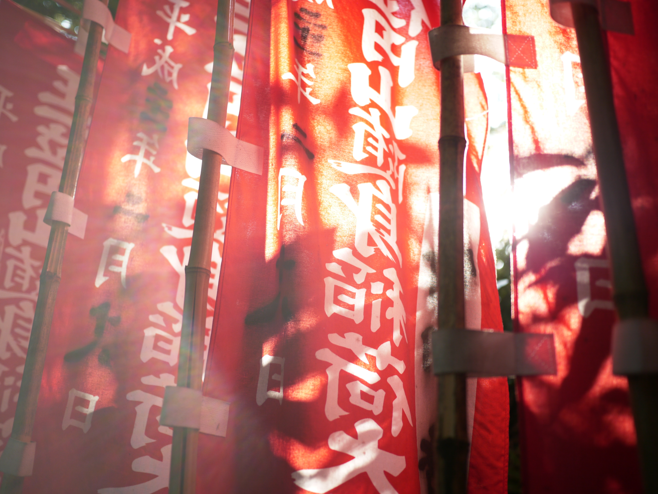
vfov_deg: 36.0
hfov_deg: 46.8
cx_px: 329
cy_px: 247
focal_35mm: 40
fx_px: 760
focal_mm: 20
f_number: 1.7
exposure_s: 1/200
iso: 100
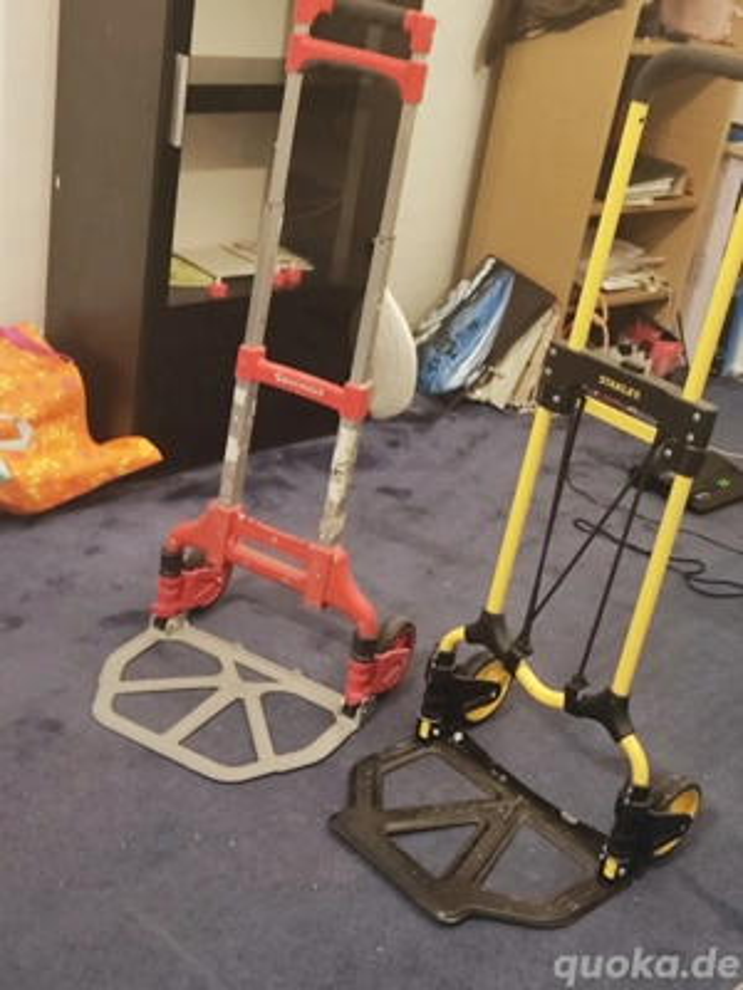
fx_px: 1316
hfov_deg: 31.5
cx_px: 372
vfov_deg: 41.2
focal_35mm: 46
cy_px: 495
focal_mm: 5.4
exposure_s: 1/33.3
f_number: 1.8
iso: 1036
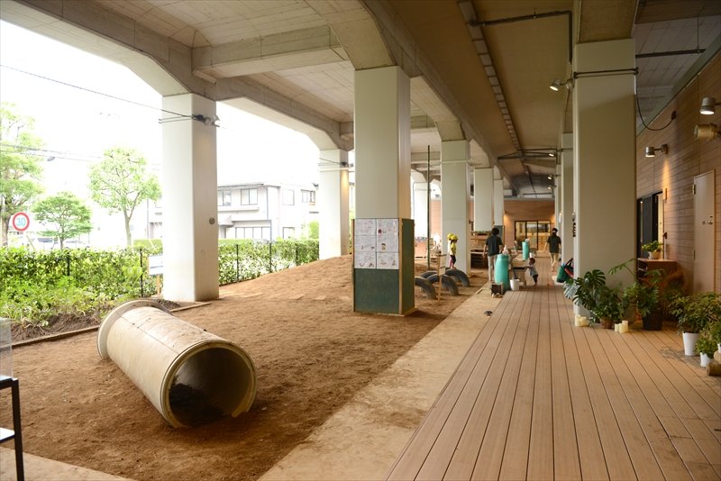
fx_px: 481
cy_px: 240
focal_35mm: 24
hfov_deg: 73.7
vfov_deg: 53.2
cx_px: 360
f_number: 4
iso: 800
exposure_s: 1/200
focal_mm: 24
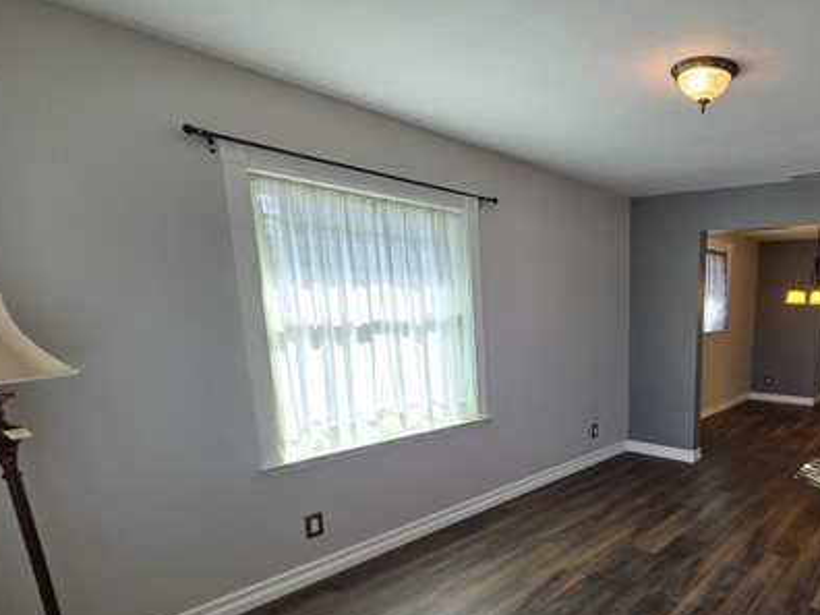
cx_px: 632
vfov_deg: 61.8
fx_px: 497
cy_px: 412
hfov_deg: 72.5
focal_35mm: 21
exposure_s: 1/60
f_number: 2.2
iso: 40
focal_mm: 1.7
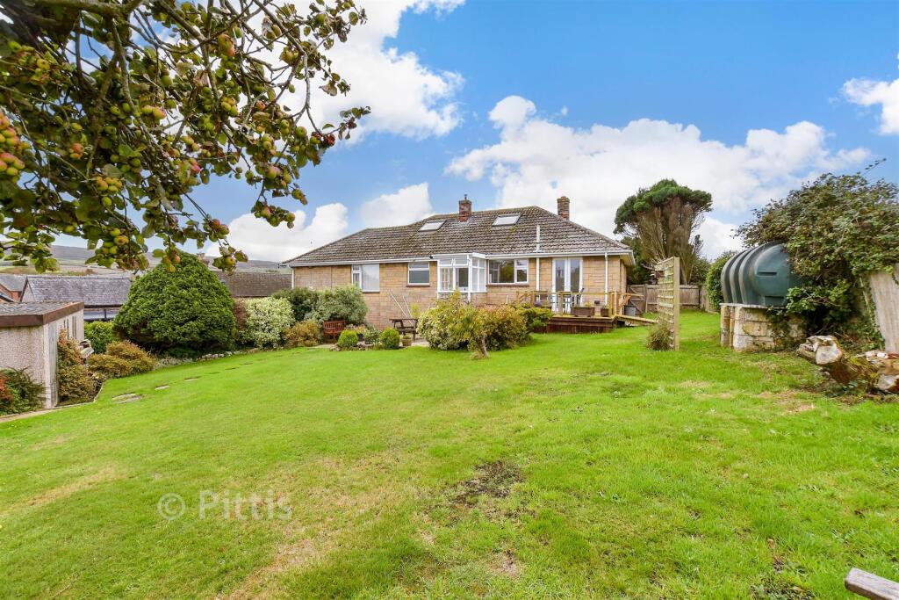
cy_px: 300
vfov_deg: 77.3
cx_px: 450
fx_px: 375
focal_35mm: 15
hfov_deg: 100.4
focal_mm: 10
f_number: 8
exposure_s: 1/100
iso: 160
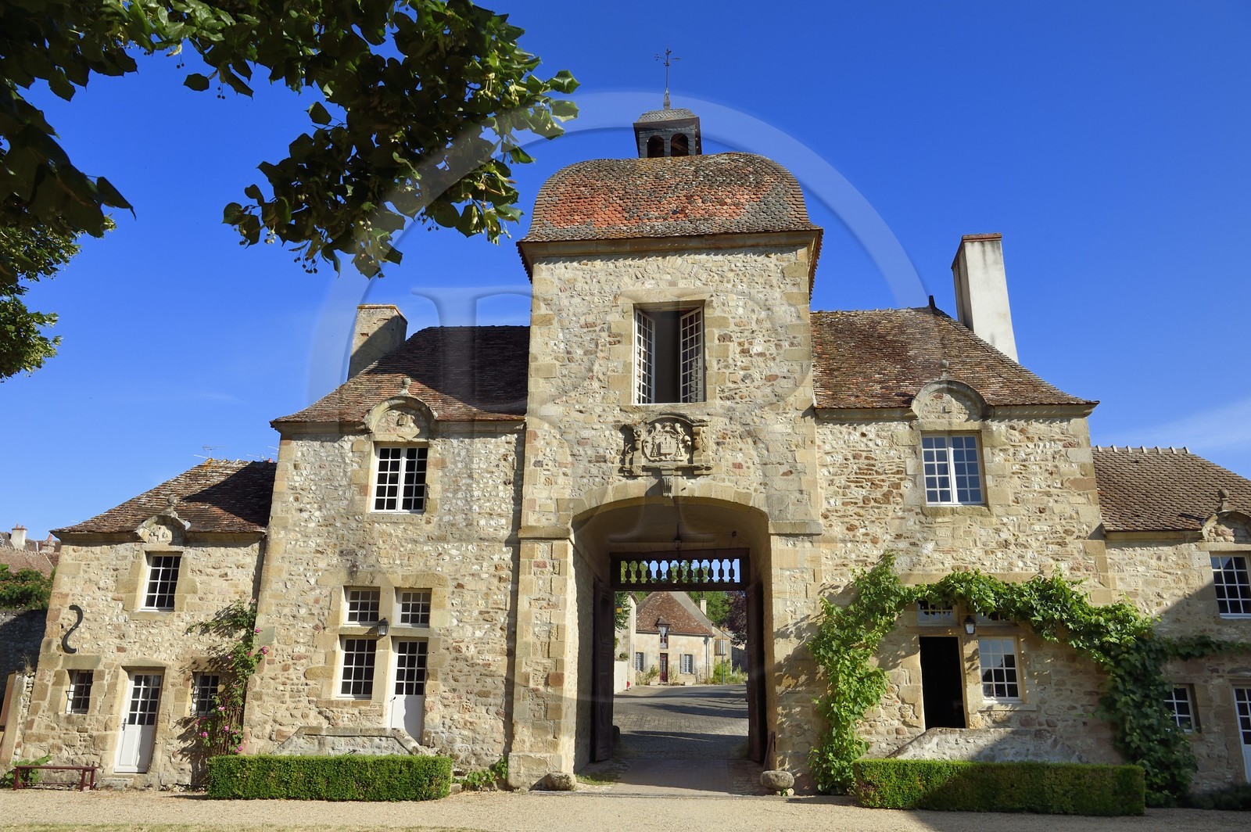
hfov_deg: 62.0
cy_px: 416
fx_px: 1042
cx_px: 626
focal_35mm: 30
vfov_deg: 43.5
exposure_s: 1/250
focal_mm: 30
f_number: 11
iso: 200
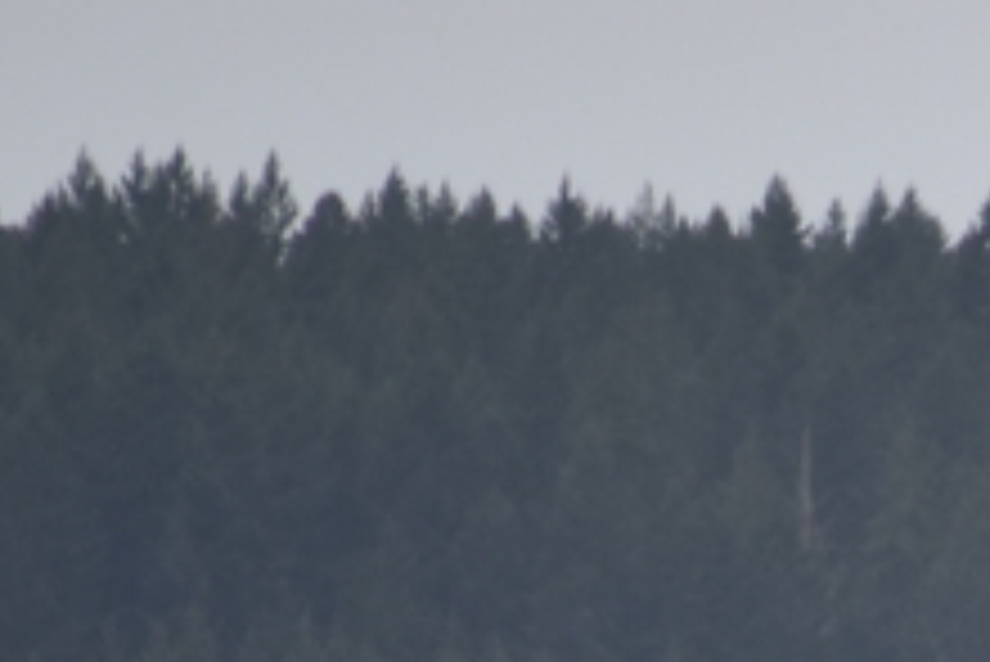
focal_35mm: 1745
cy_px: 1554
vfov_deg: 0.8
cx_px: 1602
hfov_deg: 1.2
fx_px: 48017
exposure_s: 1/640
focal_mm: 300
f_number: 5.6
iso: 400
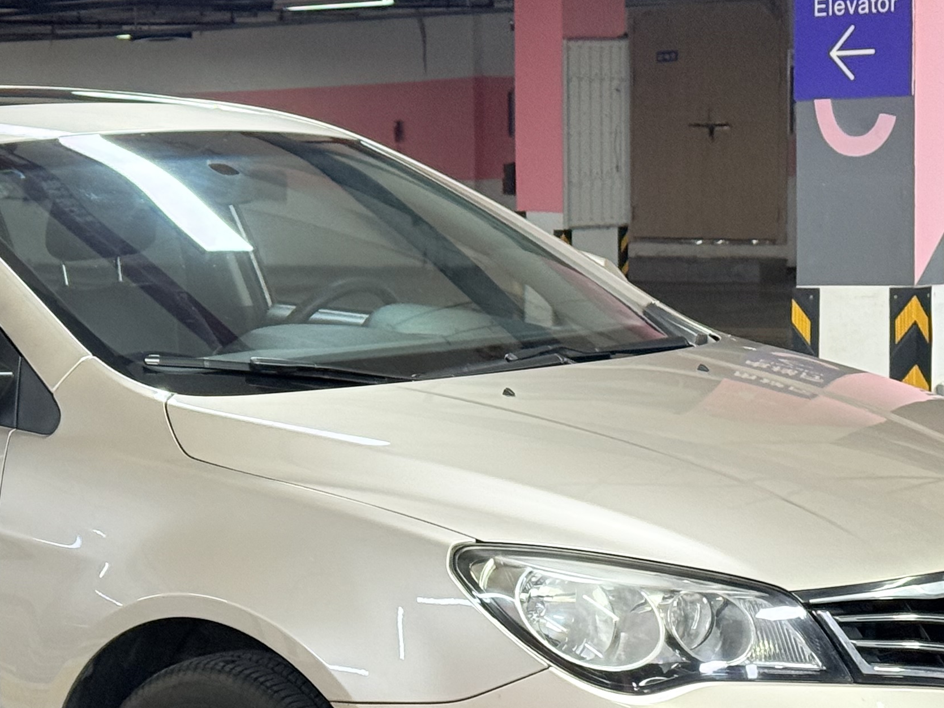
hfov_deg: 16.9
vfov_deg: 12.7
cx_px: 214
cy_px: 543
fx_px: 3163
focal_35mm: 116
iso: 200
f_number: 1.78
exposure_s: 1/60
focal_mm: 6.76
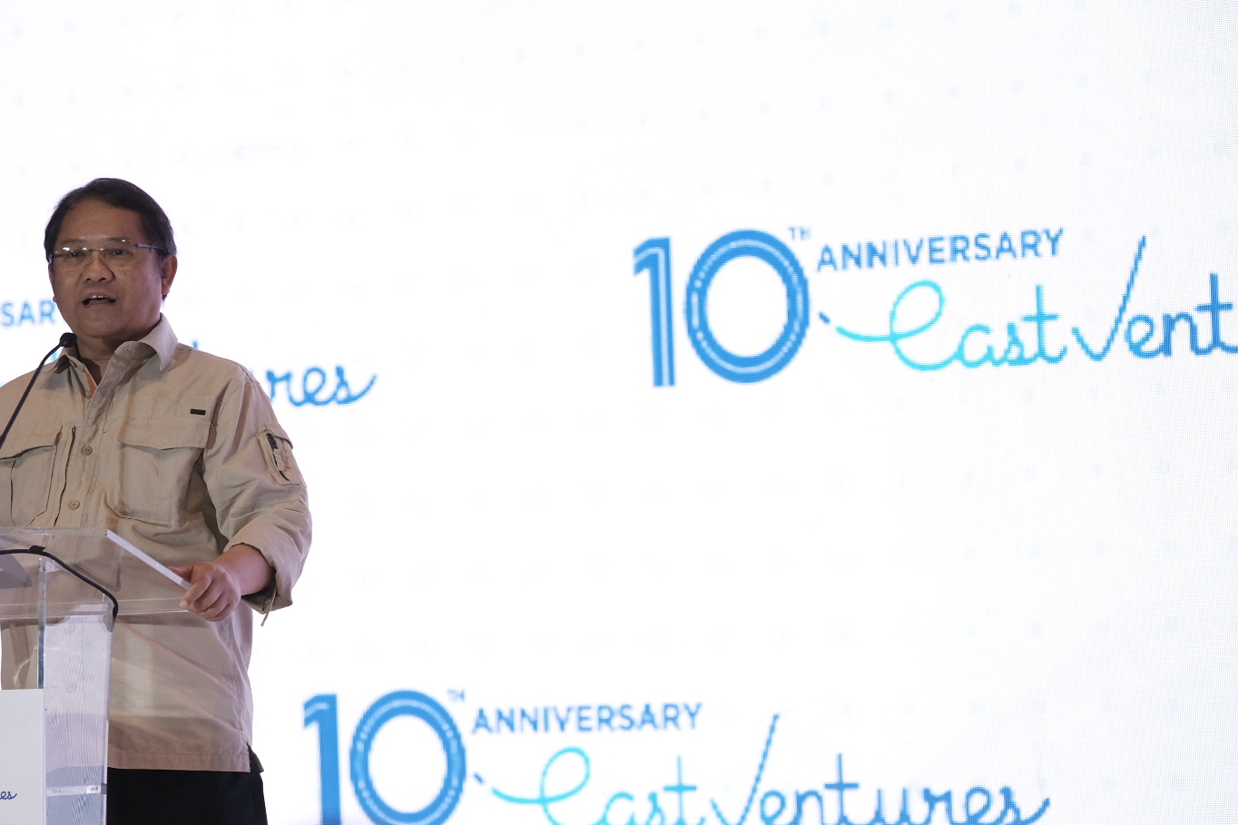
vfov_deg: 6.6
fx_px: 7117
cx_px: 457
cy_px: 339
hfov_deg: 9.9
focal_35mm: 207
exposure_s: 1/160
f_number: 2.8
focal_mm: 106
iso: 1250
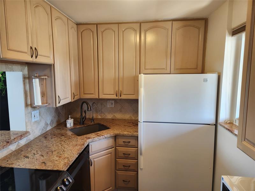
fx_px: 169
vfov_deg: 58.9
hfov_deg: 73.9
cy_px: 96
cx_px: 128
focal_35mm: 23
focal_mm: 5.4
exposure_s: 1/120
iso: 160
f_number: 1.8
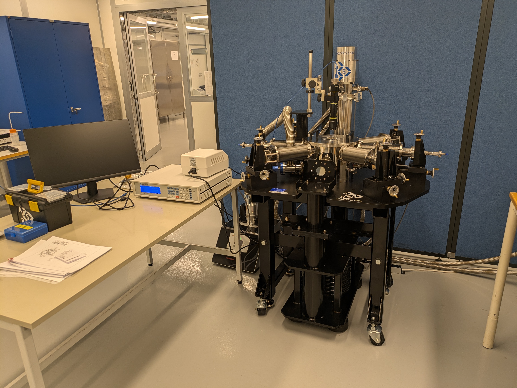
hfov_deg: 69.4
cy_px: 194
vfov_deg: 54.9
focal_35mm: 25
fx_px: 374
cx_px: 258
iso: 46
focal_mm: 5.43
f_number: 1.89
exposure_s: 1/50
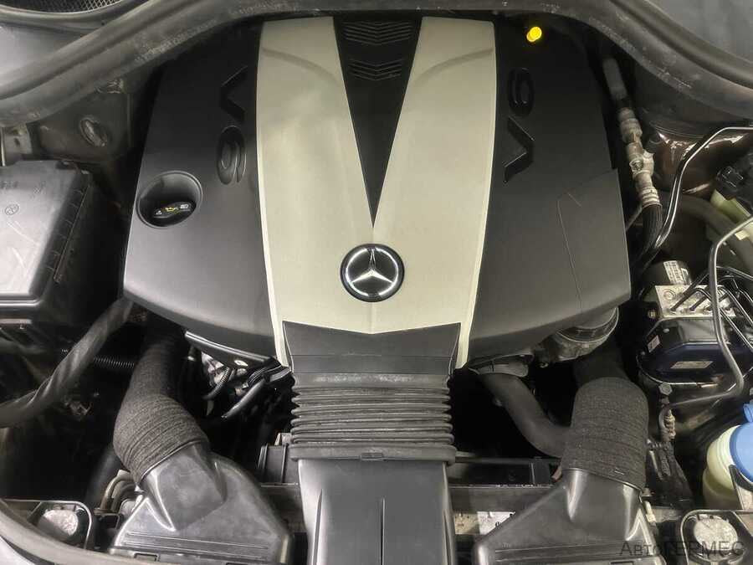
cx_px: 376
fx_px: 522
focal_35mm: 24
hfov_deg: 71.6
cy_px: 282
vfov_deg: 56.8
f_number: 1.78
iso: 800
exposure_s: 1/33
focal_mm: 6.86
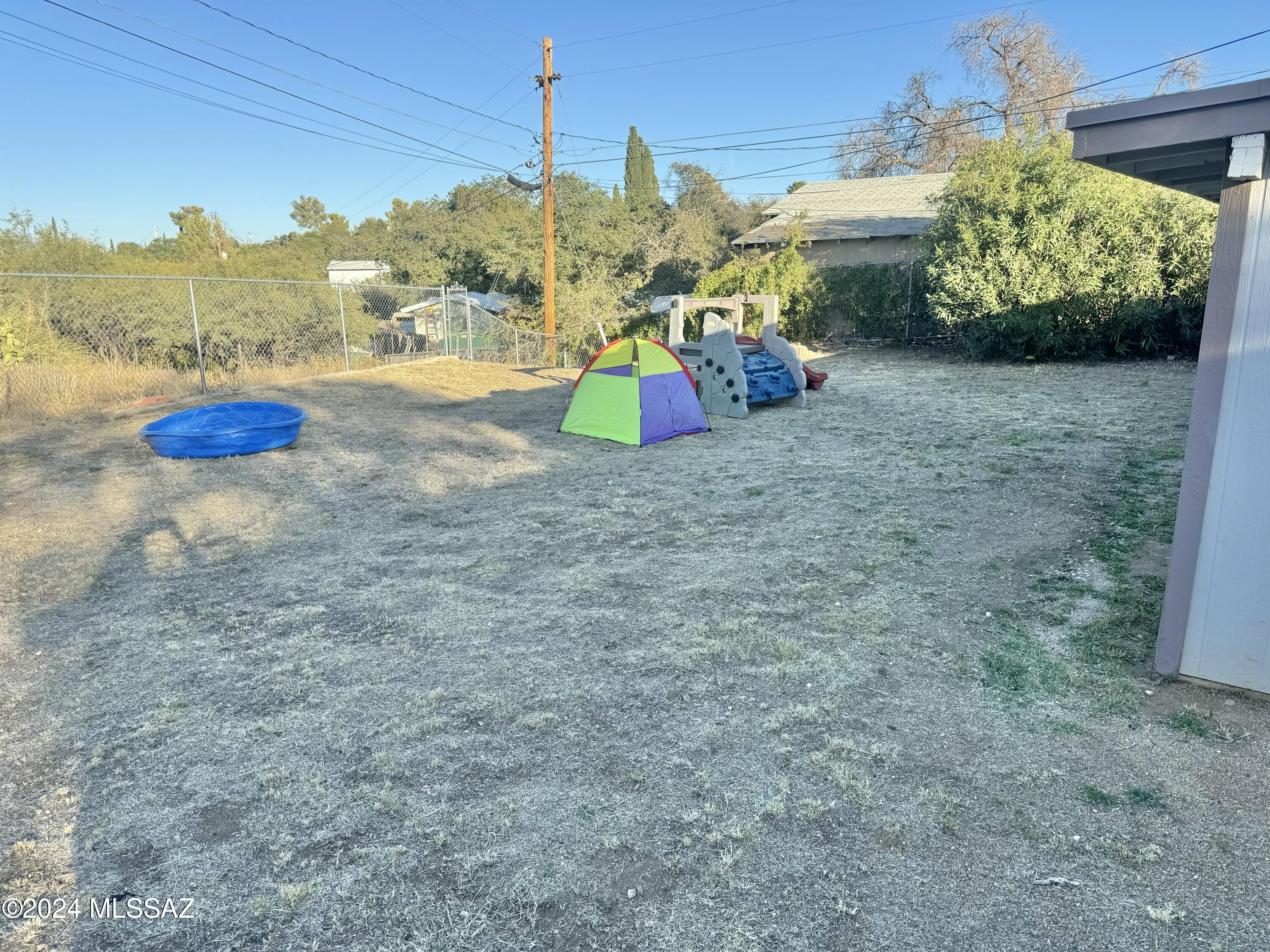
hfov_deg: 71.6
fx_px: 881
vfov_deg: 56.8
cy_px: 476
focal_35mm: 24
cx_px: 635
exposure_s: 1/1366
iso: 80
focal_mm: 6.76
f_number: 1.78
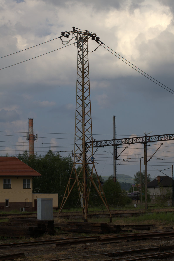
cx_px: 87
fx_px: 689
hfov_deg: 14.4
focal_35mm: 95
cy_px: 130
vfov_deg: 21.5
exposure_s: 1/200
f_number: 18
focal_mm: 98
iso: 320
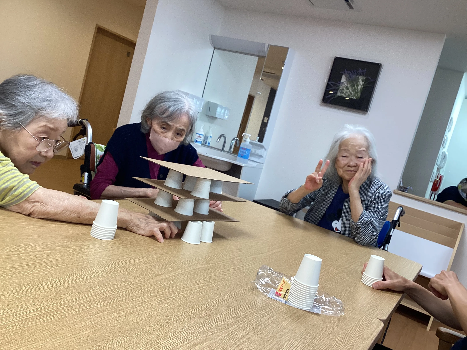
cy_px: 175
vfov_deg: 45.4
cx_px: 234
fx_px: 418
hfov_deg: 58.4
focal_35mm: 31
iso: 100
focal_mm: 3.3
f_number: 2.4
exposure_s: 1/60
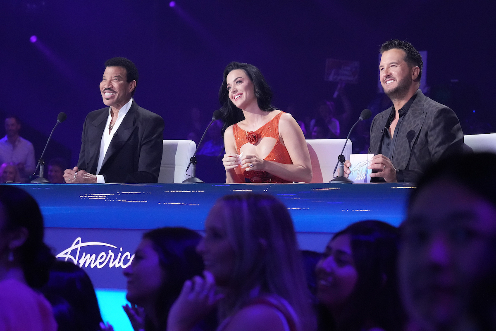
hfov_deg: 13.7
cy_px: 166
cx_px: 248
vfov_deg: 9.1
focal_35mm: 150
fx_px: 2067
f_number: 5.6
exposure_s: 1/400
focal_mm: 100
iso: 8000
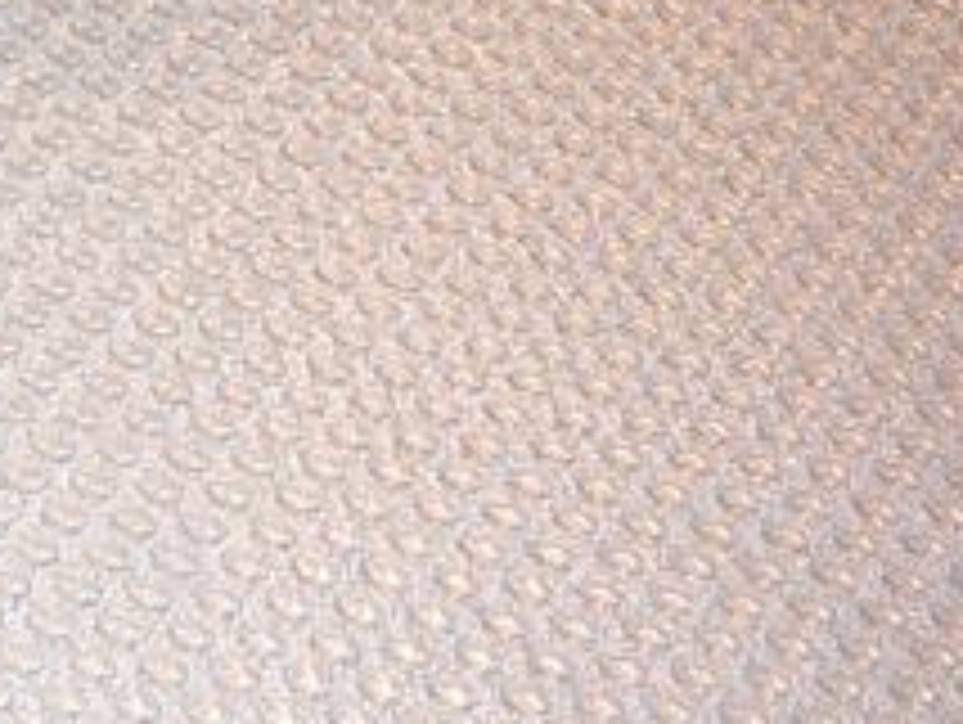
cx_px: -1287
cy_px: -913
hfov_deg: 11.0
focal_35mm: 153
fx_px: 4261
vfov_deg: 8.9
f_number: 3.5
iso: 100
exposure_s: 1/30
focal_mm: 5.3
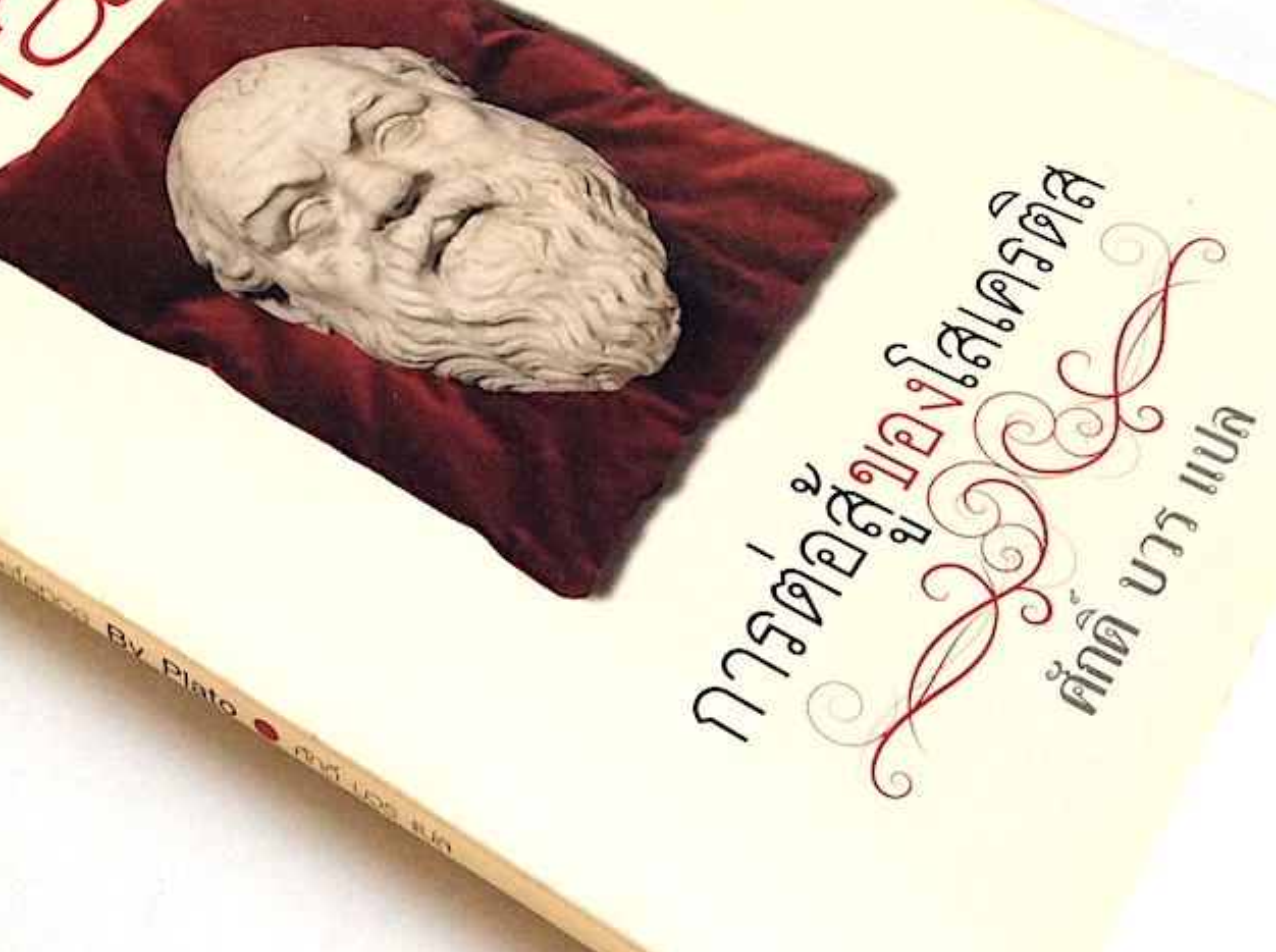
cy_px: 356
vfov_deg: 25.1
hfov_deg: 33.1
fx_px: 2134
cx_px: 465
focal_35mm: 58
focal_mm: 3.3
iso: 80
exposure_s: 1/25
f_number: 2.4
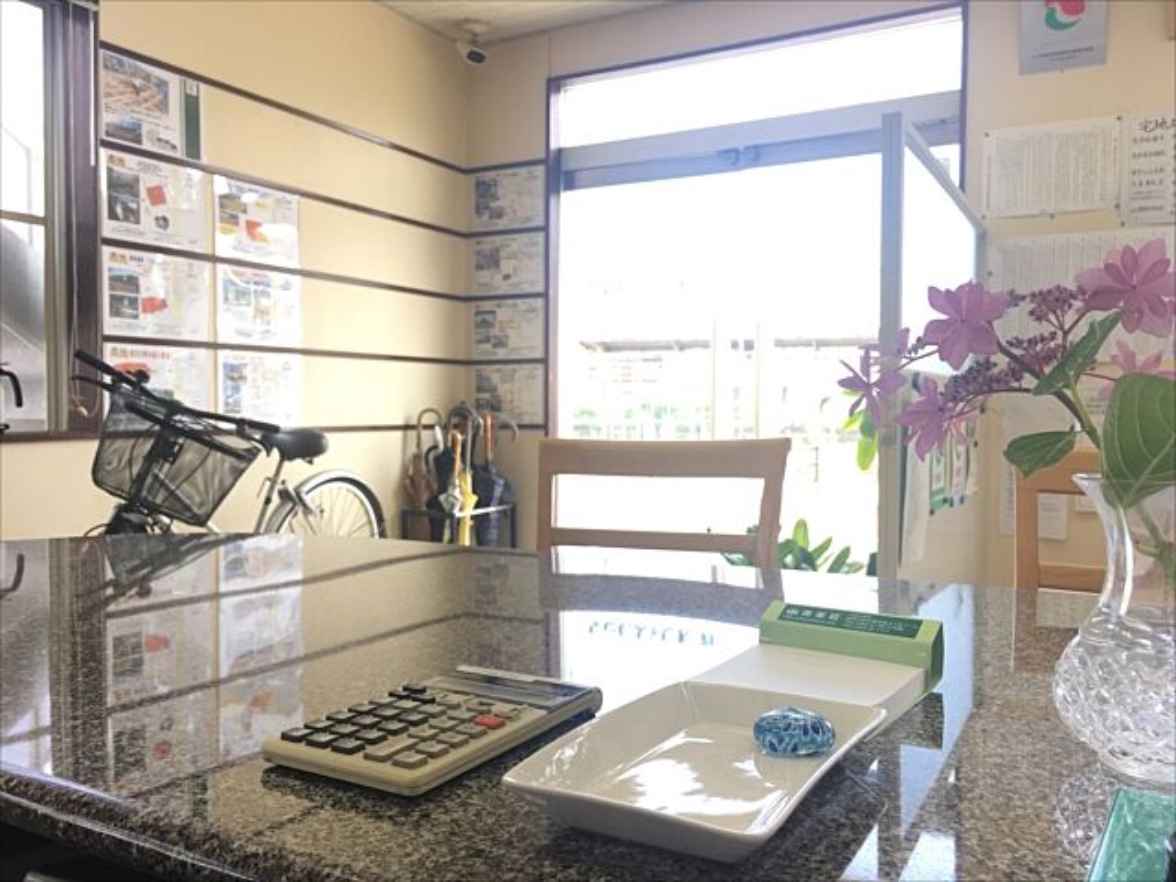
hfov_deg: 61.7
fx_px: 985
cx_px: 588
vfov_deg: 48.2
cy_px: 441
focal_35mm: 29
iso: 40
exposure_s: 1/120
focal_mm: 4.15
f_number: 2.2
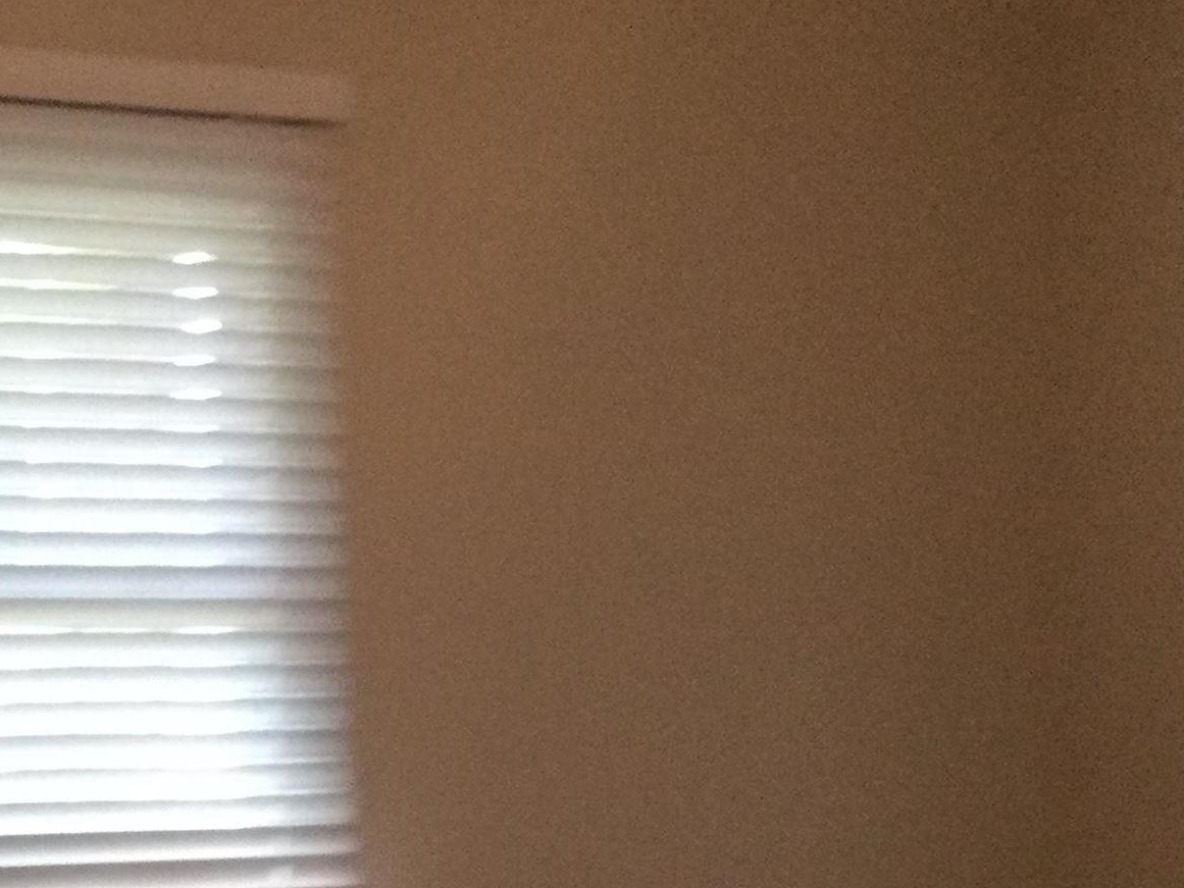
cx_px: -100
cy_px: 1051
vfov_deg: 17.2
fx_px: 2805
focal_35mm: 82
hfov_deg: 22.6
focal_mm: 3.3
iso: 160
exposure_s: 1/33
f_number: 2.4
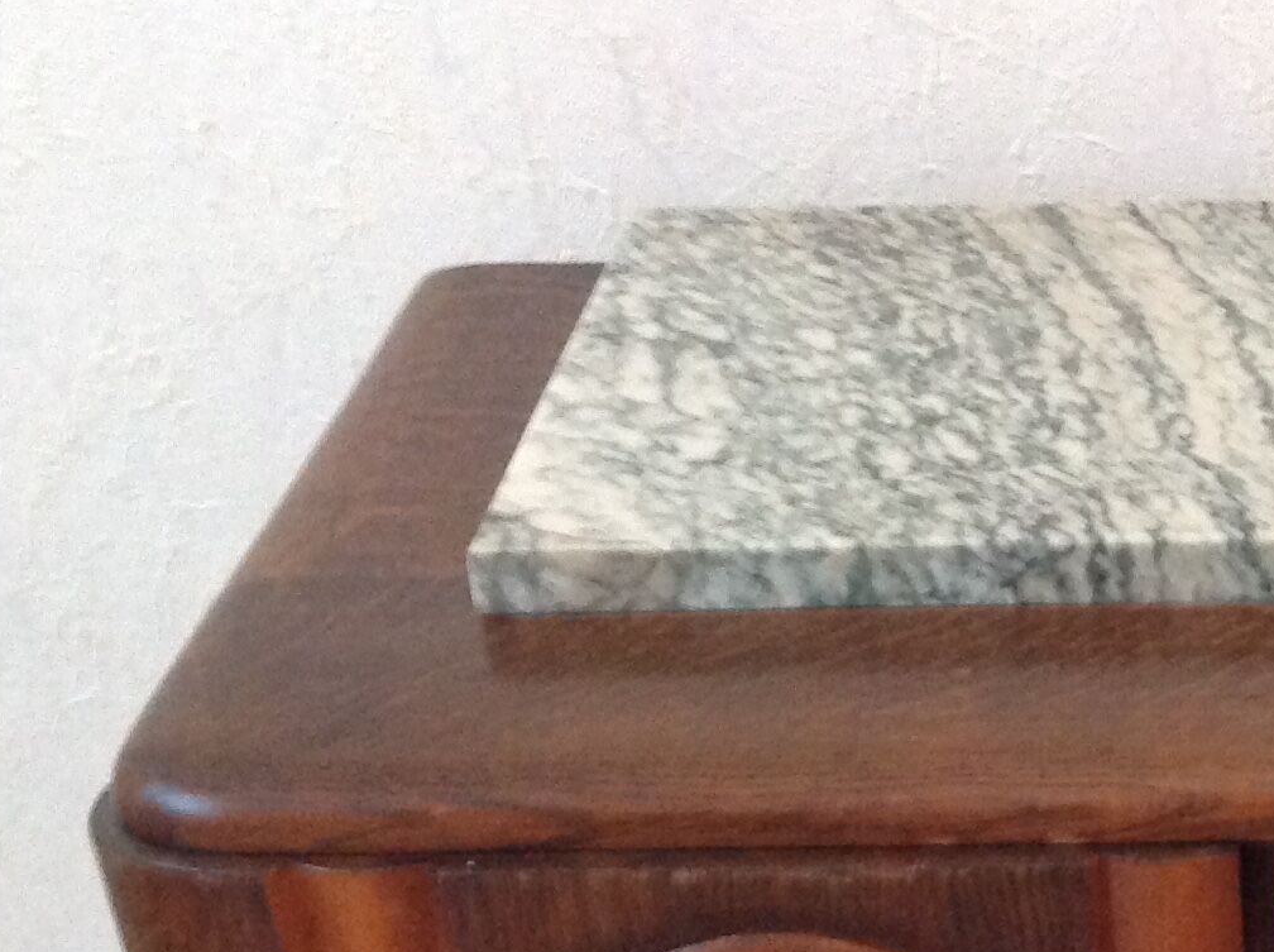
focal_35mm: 90
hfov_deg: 20.9
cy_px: 915
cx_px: 1342
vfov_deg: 16.1
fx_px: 3308
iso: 400
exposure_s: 1/15
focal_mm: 4.28
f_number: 2.4
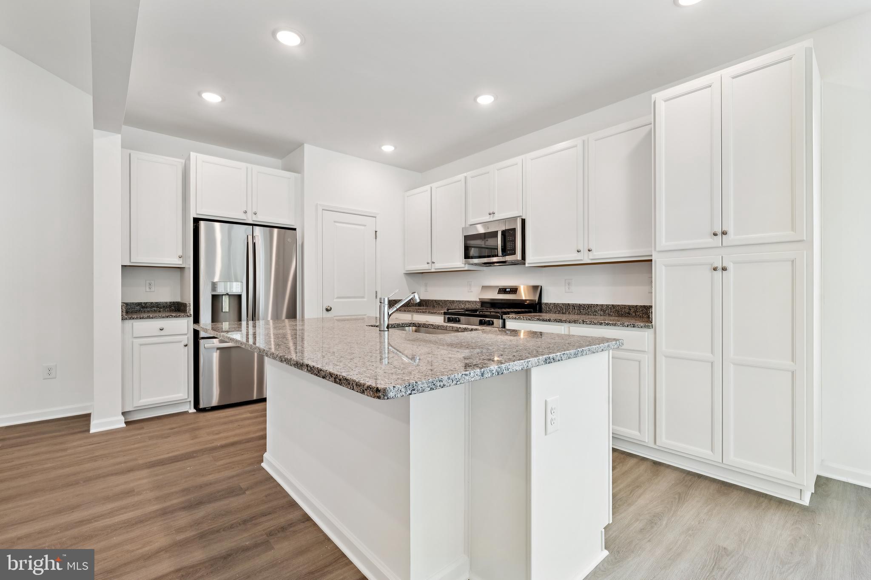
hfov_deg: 98.5
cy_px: 290
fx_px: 375
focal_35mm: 16
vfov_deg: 75.5
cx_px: 436
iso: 100
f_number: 8
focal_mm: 15.5
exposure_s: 1/13
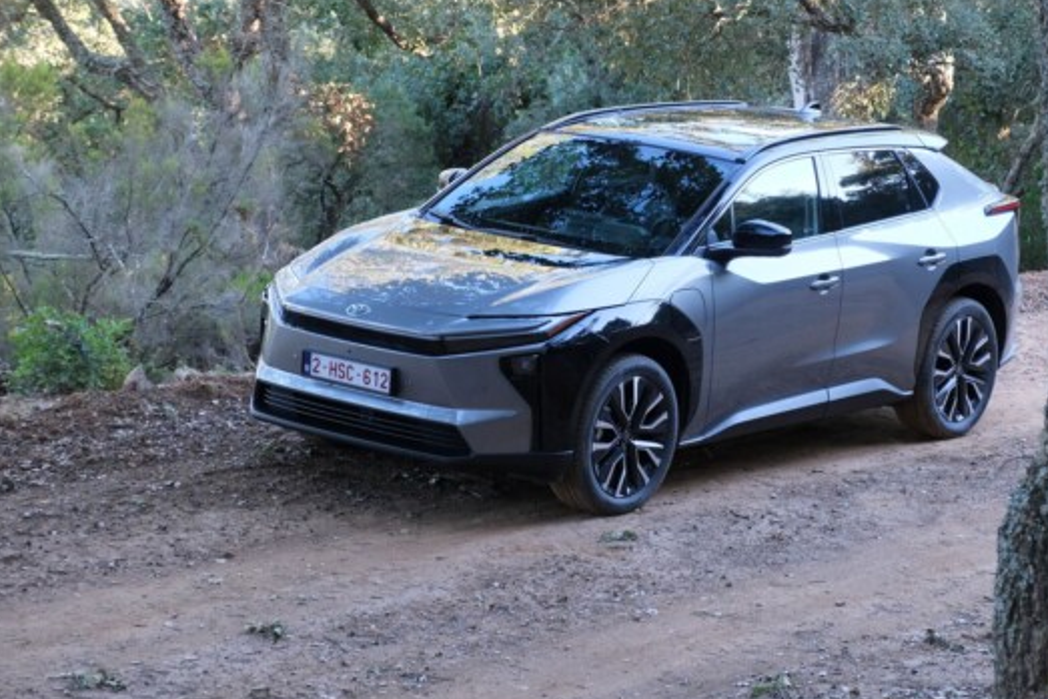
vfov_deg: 12.3
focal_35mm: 111
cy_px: 261
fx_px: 3232
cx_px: 621
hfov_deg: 18.4
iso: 1250
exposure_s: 1/160
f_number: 4
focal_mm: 55
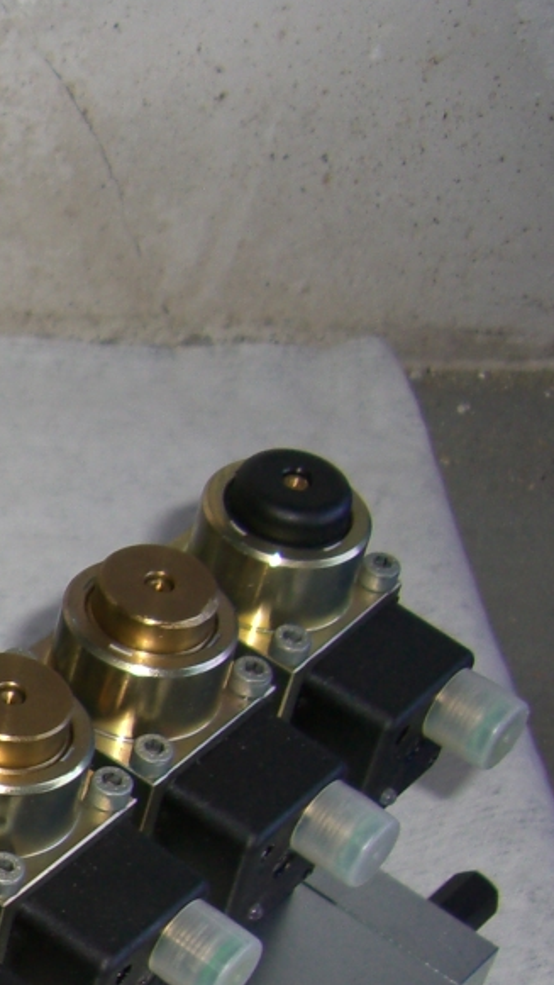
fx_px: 2976
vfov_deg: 18.4
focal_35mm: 114
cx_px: -717
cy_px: 931
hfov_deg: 9.6
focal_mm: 7.9
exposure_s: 1/60
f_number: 2.8
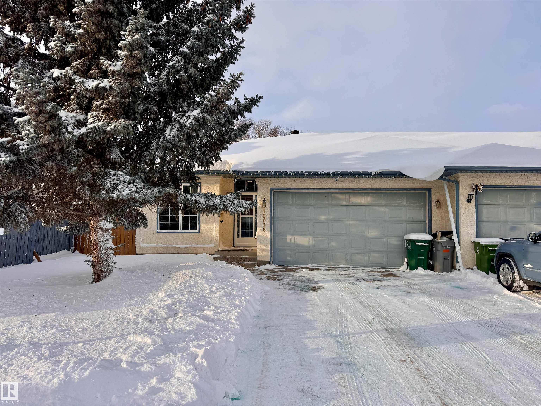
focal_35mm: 24
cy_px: 203
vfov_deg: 56.8
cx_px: 270
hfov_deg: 71.6
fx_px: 375
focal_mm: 6.76
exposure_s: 1/4608
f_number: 1.78
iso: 80
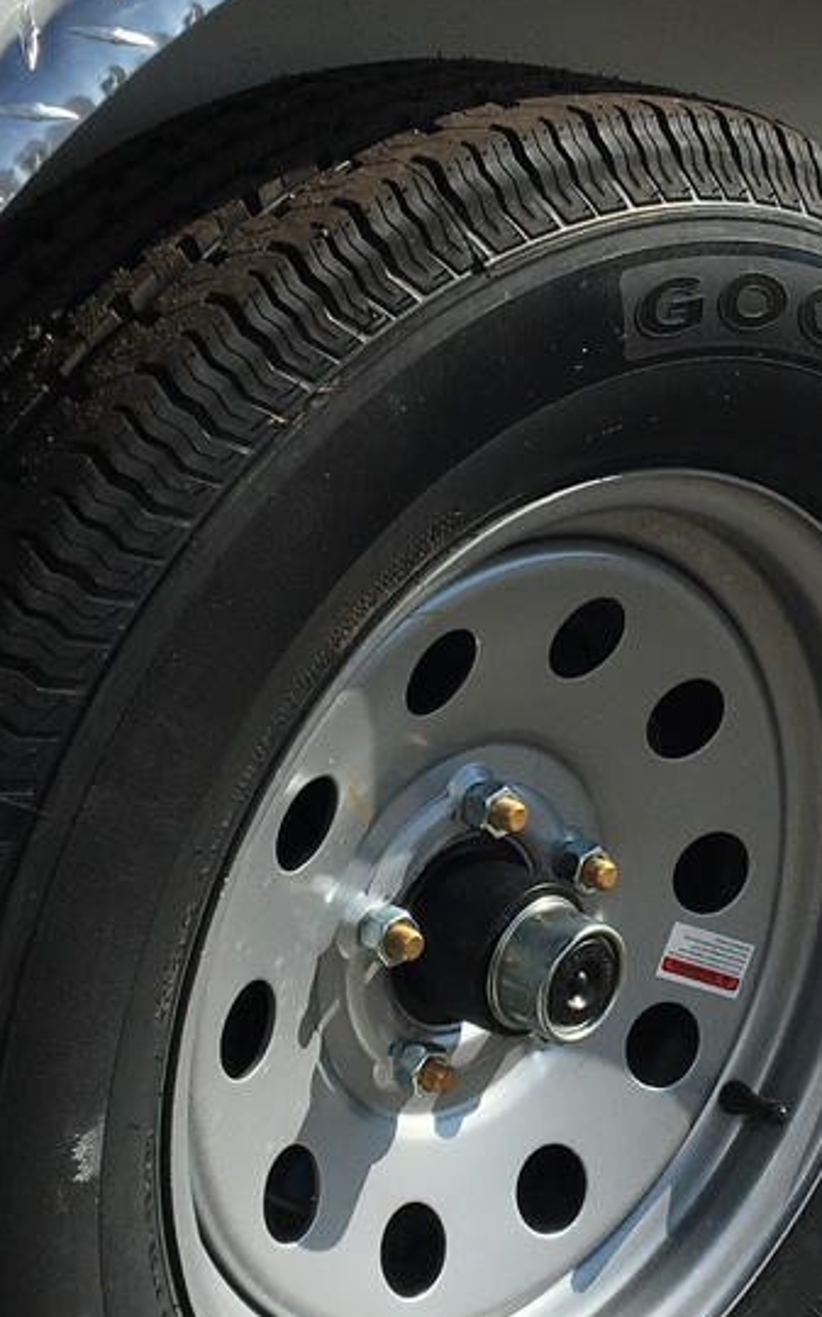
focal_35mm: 82
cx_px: 583
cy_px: 698
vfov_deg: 25.2
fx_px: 2942
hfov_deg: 15.9
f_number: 2.2
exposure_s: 1/2959
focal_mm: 4.15
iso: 25
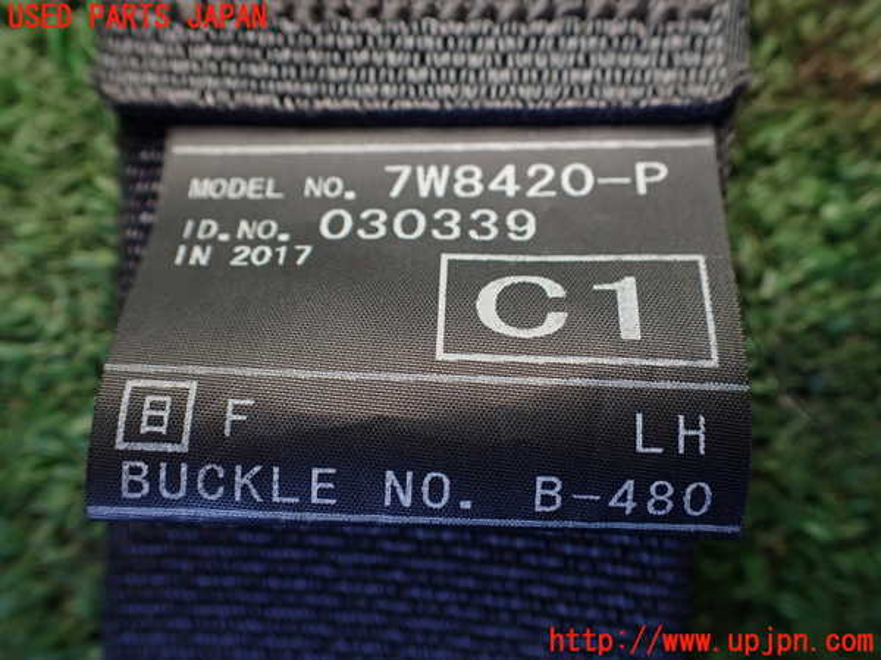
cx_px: 440
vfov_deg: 46.8
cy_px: 330
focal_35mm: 30
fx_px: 764
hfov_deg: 60.0
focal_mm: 5.4
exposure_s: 1/125
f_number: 2.3
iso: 200
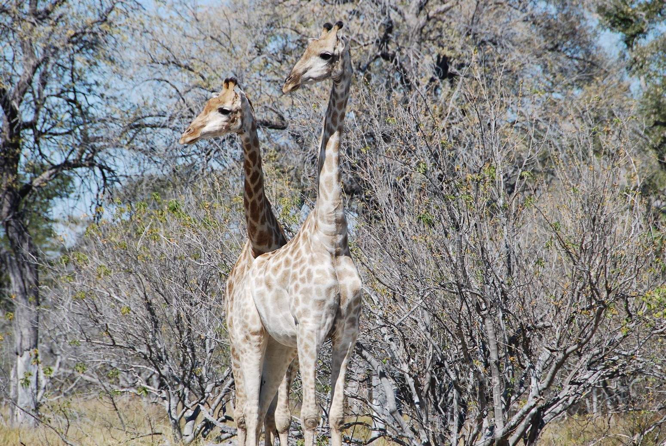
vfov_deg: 4.6
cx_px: 333
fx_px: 5557
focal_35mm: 300
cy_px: 223
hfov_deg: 6.9
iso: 160
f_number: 10
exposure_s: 1/250
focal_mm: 200
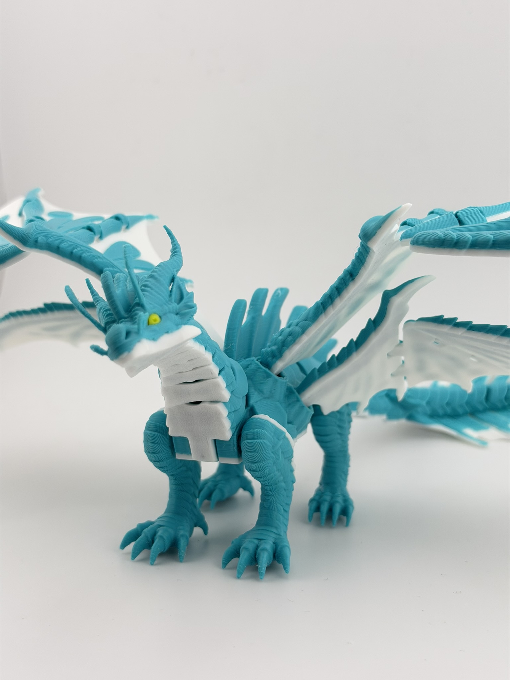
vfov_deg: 39.7
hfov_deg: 30.3
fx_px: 943
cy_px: 340
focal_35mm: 48
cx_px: 255
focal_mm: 6.76
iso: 64
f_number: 1.78
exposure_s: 1/1715
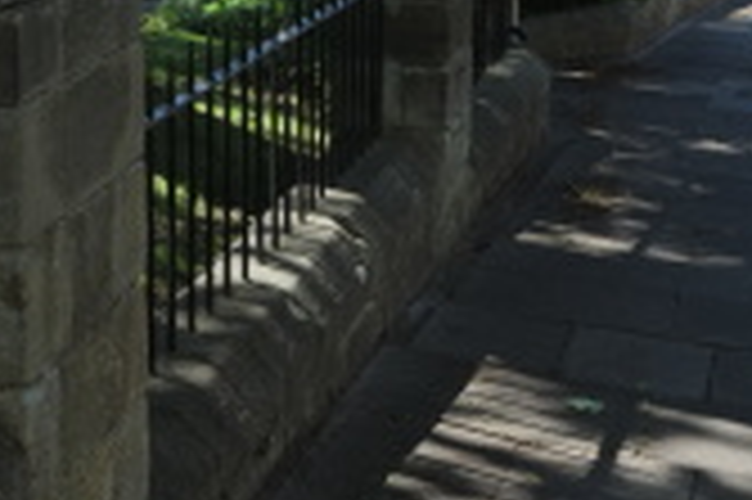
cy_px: 7
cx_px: 131
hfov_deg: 23.8
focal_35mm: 84
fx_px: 1753
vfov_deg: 15.9
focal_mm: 23
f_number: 8
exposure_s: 1/350
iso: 800
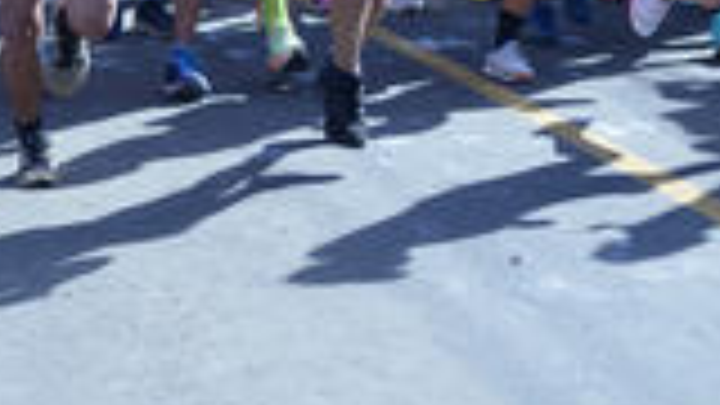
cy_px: -180
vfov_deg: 7.6
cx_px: 324
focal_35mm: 157
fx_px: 2997
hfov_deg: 13.7
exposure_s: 1/2500
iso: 200
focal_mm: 50
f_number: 2
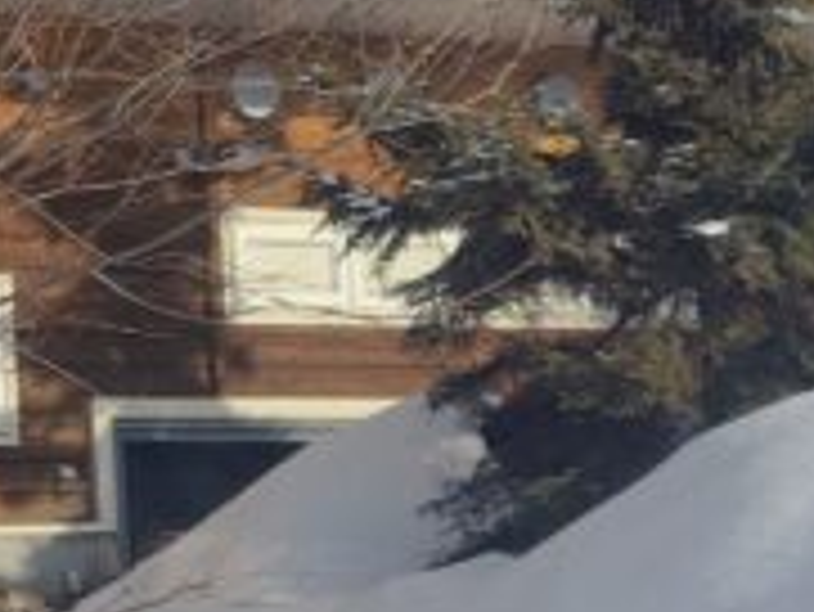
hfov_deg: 12.5
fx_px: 3059
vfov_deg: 11.4
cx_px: -1034
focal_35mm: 130
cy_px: 284
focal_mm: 5.6
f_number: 1.9
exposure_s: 1/4035
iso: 50
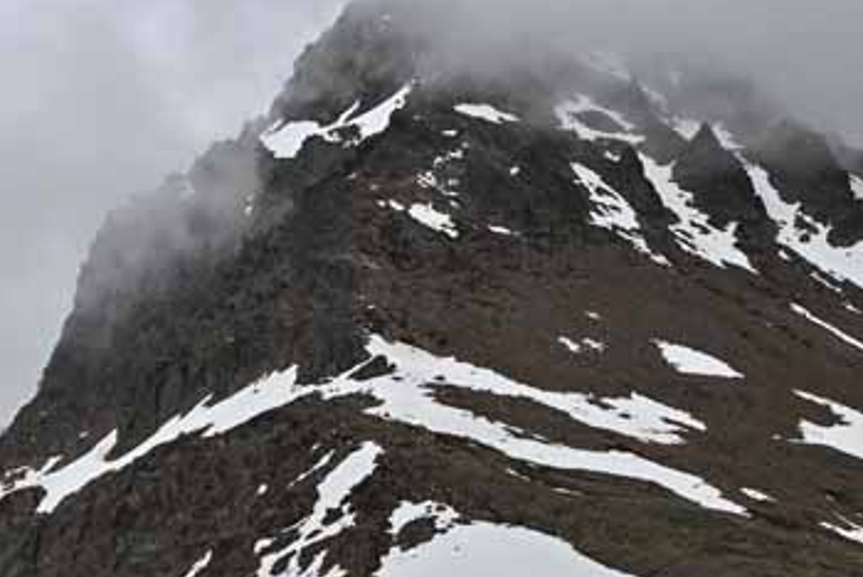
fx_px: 2519
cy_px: 434
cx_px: 471
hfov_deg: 19.4
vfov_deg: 13.0
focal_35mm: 105
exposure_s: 1/1600
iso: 100
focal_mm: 46
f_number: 5
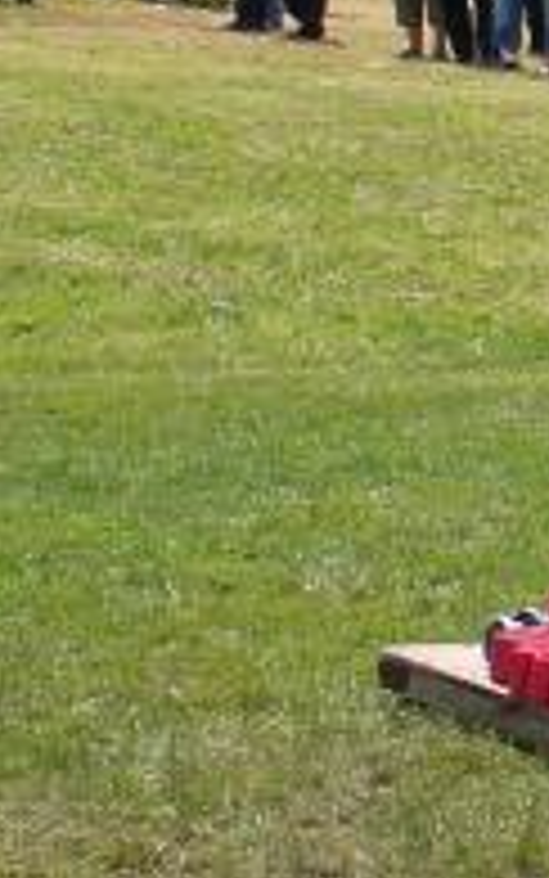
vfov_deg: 11.8
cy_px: 338
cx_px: 1436
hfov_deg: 6.9
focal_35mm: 177
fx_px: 4234
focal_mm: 8.44
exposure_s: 1/320
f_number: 5.1
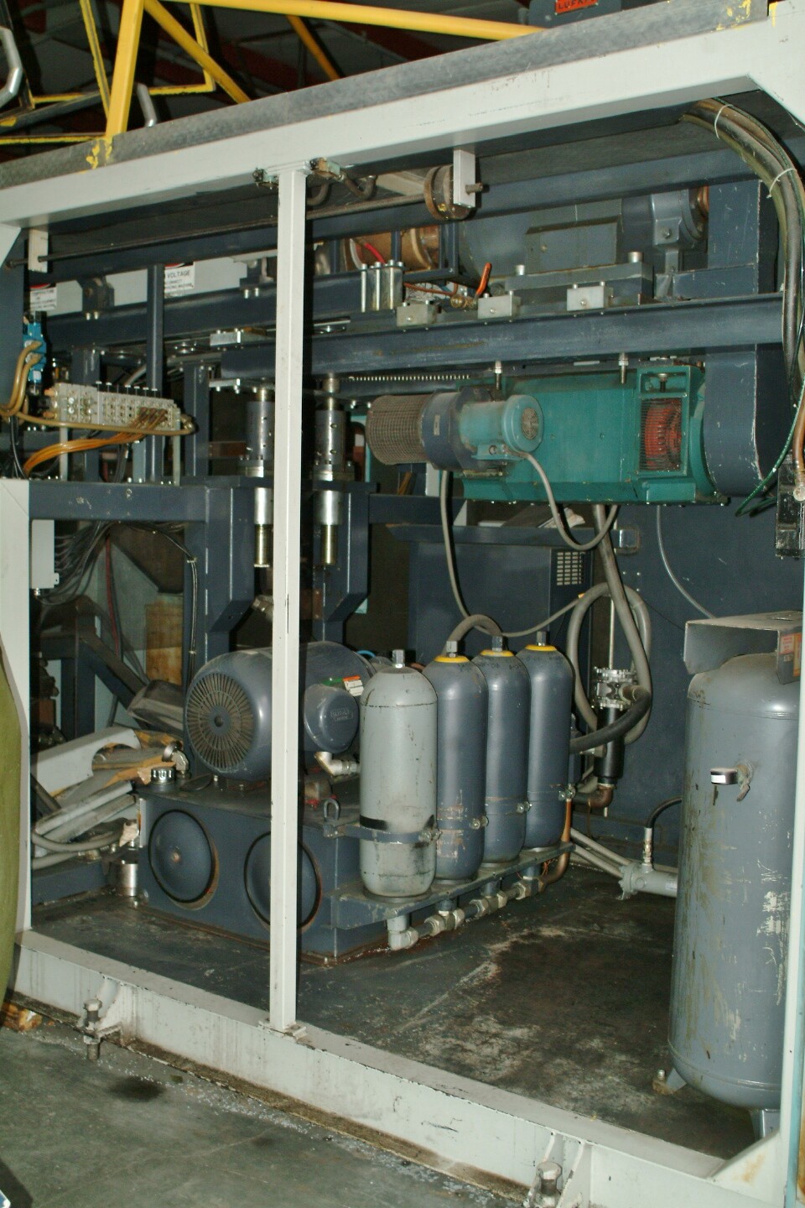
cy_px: 604
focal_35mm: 36
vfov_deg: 53.1
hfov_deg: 36.9
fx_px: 1207
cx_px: 402
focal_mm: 24
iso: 400
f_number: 4
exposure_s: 1/60
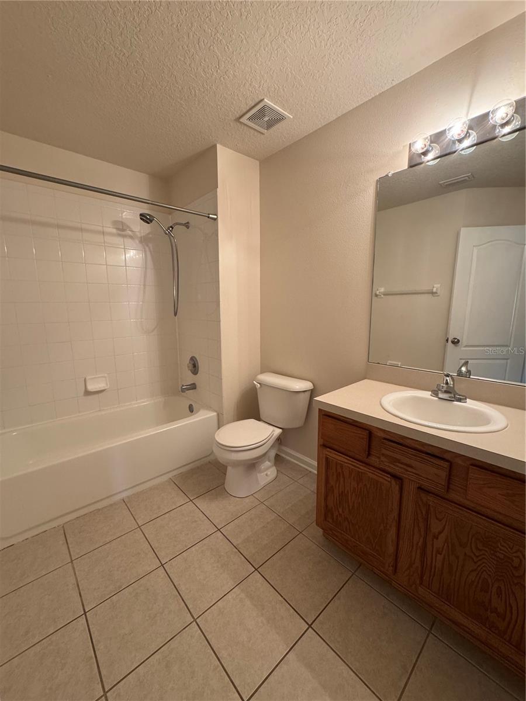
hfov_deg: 85.7
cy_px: 350
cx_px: 263
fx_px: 284
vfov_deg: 102.1
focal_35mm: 14
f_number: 2.2
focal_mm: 2.22
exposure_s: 1/60
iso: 250
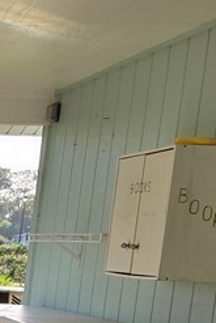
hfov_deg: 10.9
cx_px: -361
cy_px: 371
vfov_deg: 19.6
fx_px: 890
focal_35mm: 99
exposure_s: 1/372
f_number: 1.7
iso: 12
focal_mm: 6.3
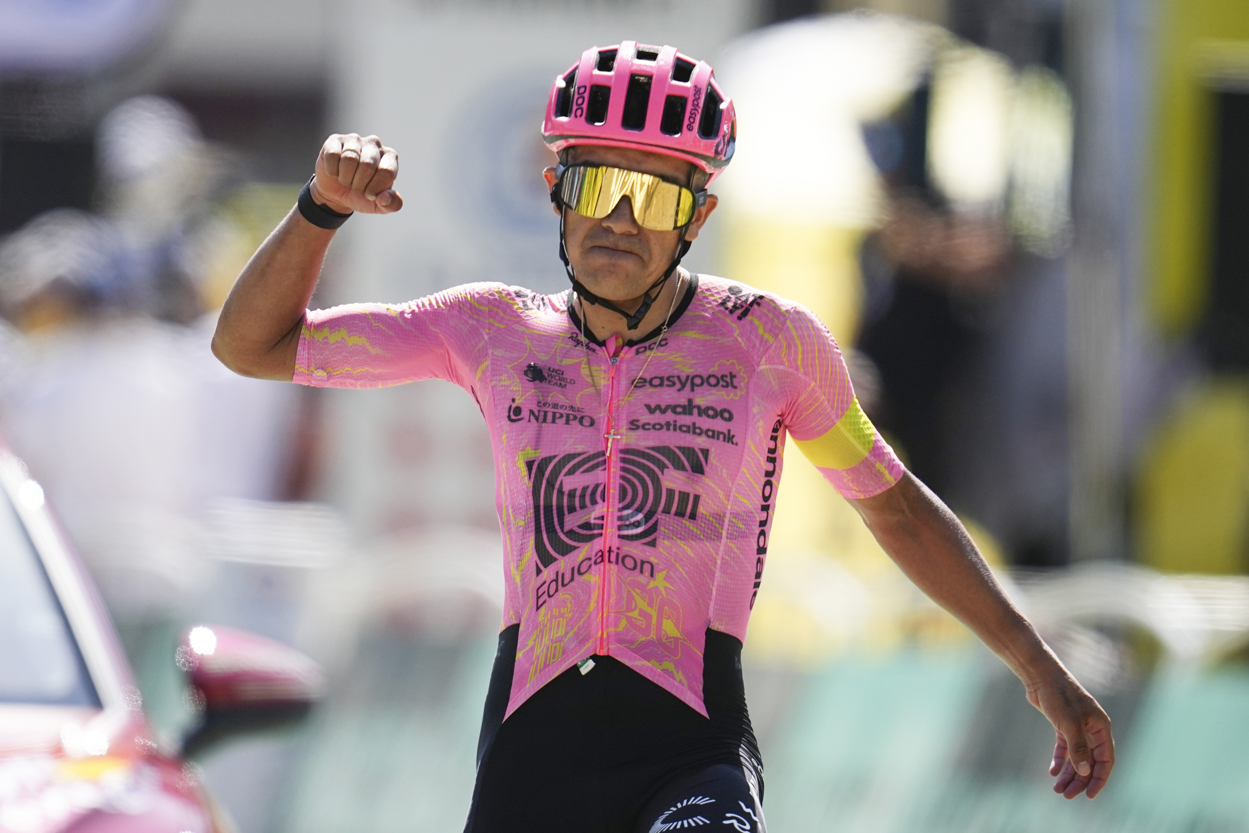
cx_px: 624
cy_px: 416
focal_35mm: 400
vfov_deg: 3.4
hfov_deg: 5.2
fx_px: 13877
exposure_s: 1/5000
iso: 400
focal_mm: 400
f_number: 2.8
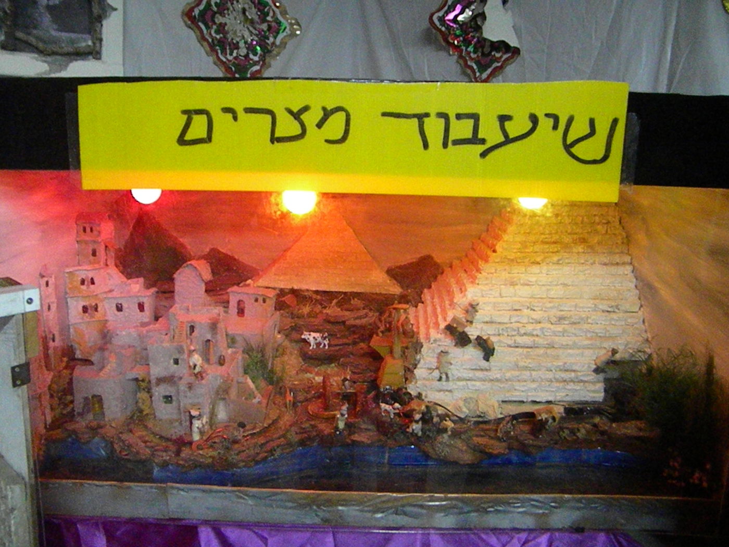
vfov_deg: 49.7
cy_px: 274
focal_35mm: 28
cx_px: 364
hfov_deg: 63.4
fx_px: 590
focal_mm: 5
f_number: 3.5
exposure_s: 1/66
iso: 2300
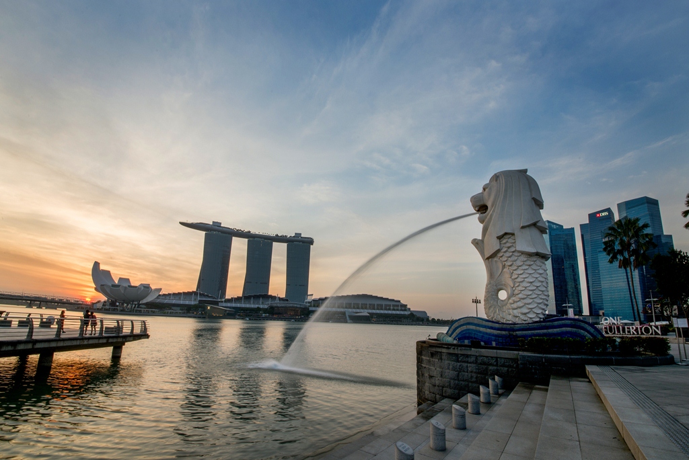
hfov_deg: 112.6
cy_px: 230
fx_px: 230
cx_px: 344
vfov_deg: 90.1
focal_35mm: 12
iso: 100
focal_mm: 12
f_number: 22
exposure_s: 1/6
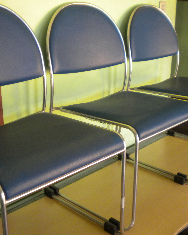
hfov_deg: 32.7
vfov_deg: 40.3
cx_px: 94
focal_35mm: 46
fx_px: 320
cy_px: 117
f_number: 3.1
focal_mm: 6.3
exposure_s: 1/60
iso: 220
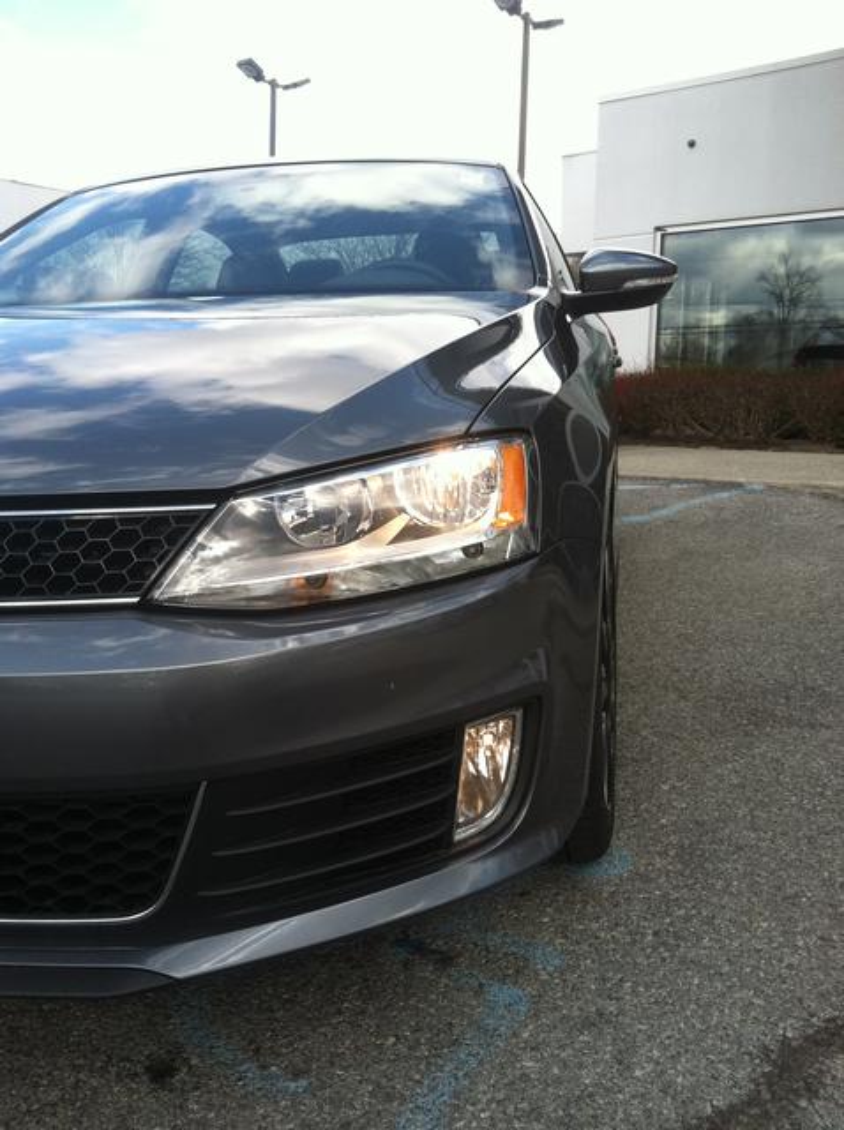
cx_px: 422
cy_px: 565
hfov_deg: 40.6
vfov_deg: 52.7
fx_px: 1141
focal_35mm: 35
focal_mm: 3.85
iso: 80
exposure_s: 1/405
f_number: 2.8
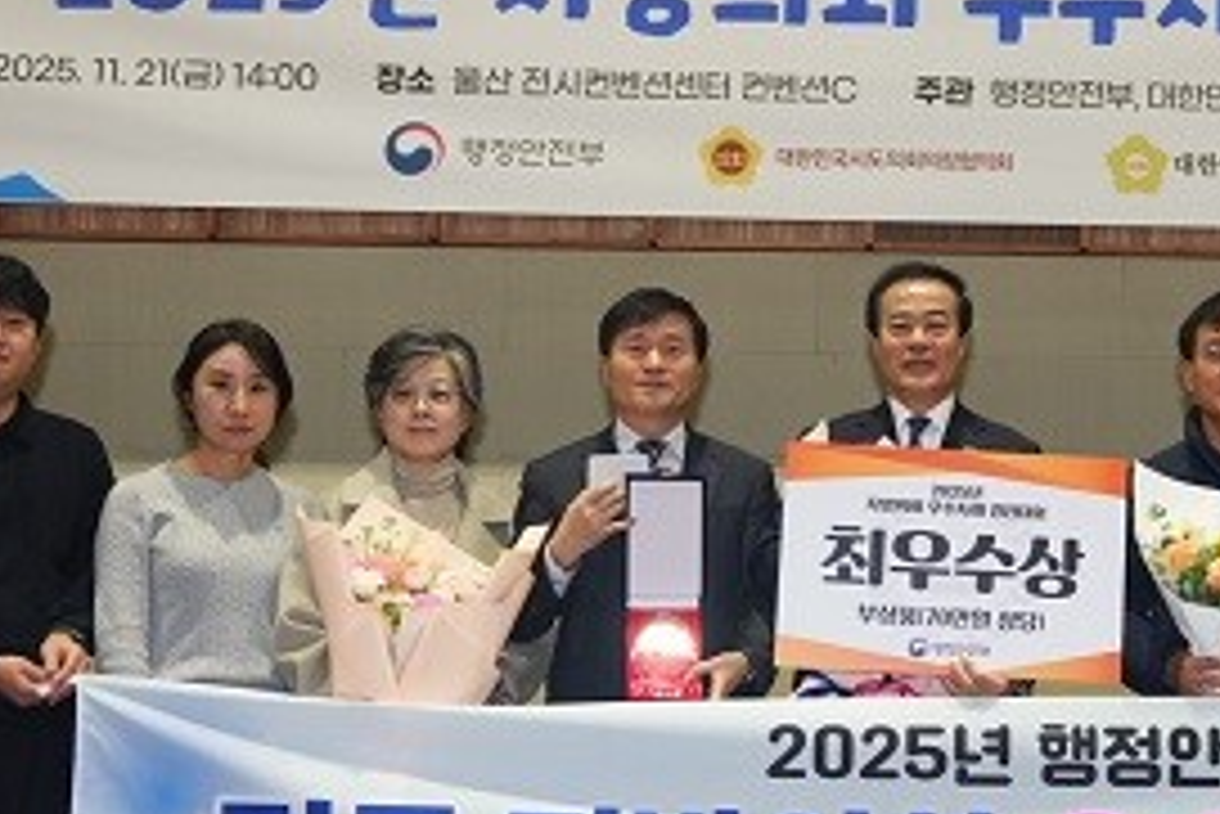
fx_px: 2475
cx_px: 1008
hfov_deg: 27.1
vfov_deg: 18.7
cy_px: 522
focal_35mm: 73
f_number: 3.2
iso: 250
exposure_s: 1/80
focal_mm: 33
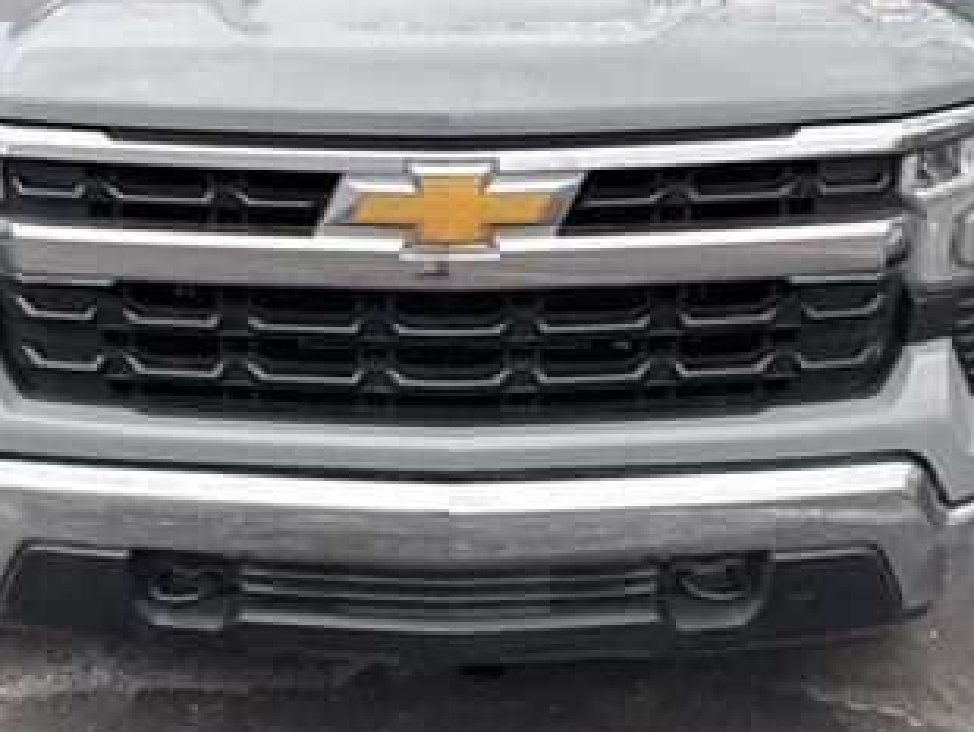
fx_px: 1098
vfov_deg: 36.6
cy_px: 264
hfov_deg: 47.7
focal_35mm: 39
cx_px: 412
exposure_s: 1/898
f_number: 1.78
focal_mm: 6.76
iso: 80
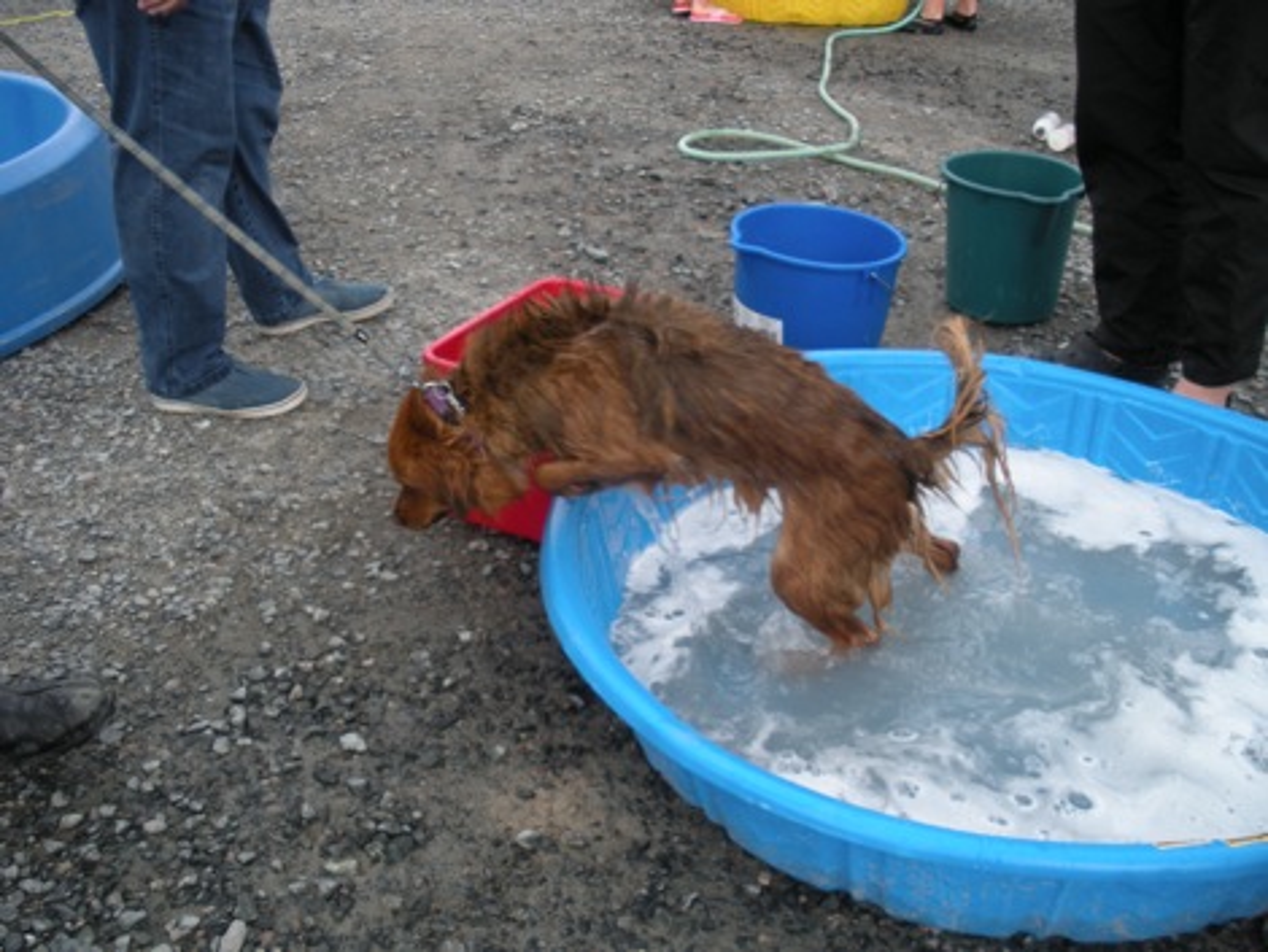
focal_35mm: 36
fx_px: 1319
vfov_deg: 39.7
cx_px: 634
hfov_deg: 51.3
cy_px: 476
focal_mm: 6.3
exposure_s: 1/192
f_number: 3.5
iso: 64
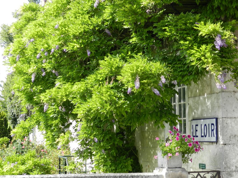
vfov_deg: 19.4
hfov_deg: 25.7
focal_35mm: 76
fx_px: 523
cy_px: 89
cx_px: 119
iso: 160
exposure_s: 1/250
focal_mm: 13.5
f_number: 4.8
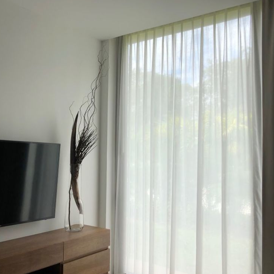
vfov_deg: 46.0
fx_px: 322
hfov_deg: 45.6
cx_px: 99
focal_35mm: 36
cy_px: 141
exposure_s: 1/372
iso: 20
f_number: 1.8
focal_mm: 3.99
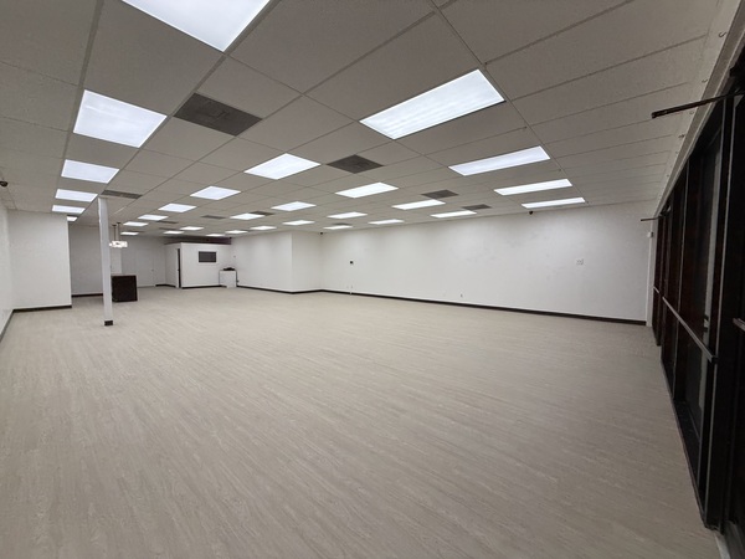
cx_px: 372
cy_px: 280
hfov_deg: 102.1
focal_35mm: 14
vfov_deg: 85.7
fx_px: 301
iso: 64
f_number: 2.2
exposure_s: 1/291
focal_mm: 2.22
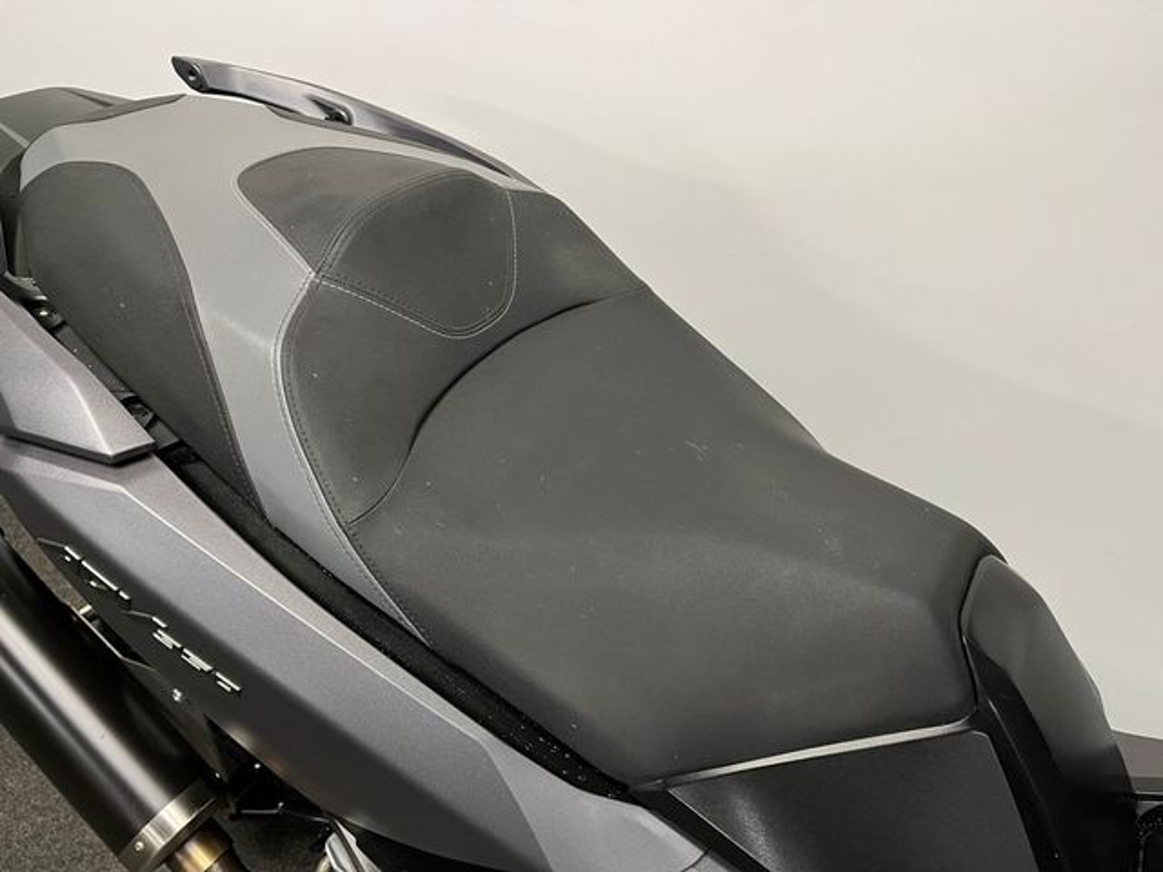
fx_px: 874
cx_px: 582
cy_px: 436
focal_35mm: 26
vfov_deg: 53.1
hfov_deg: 67.3
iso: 125
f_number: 1.6
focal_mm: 5.1
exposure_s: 1/50
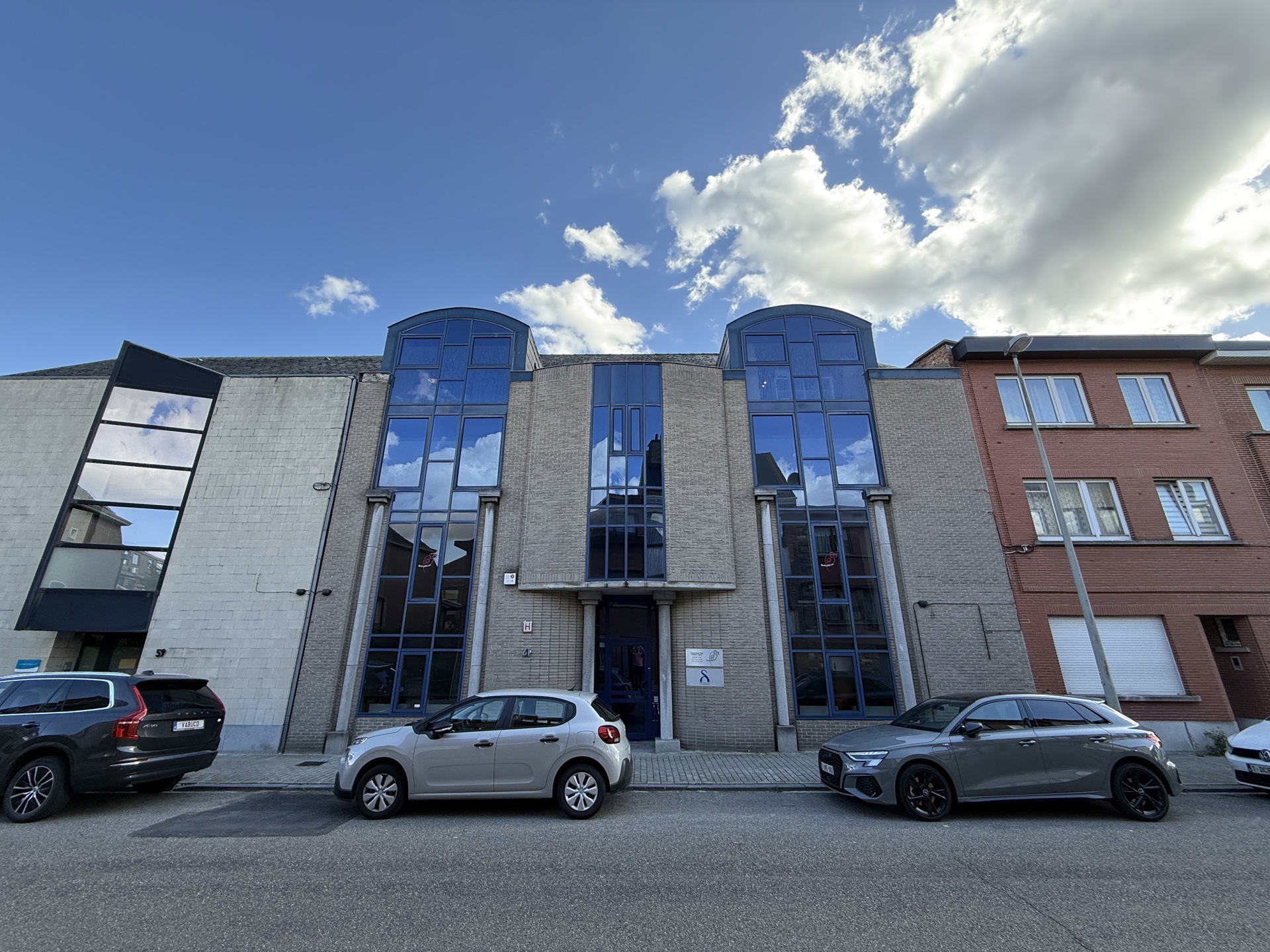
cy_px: 476
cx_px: 635
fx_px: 514
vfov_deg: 85.7
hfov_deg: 102.1
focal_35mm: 14
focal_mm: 2.22
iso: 64
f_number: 2.2
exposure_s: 1/405
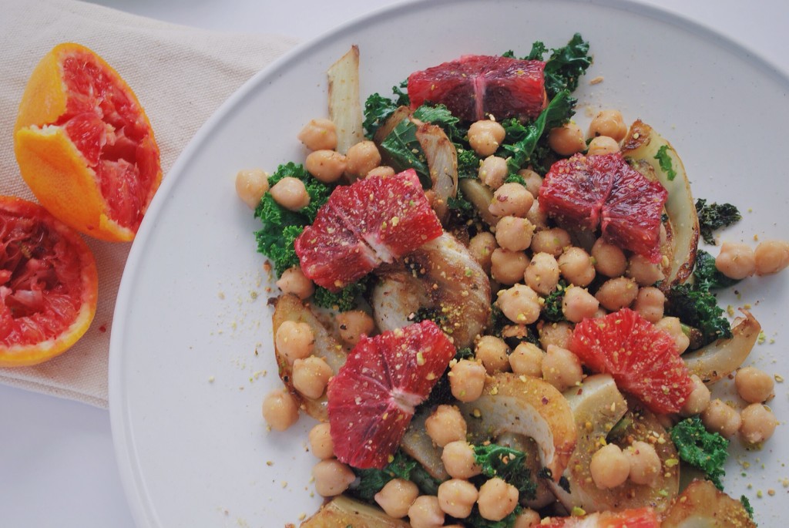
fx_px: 1250
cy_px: 264
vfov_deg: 23.8
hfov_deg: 35.0
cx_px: 394
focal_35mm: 57
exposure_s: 1/4
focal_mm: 38
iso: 100
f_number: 8
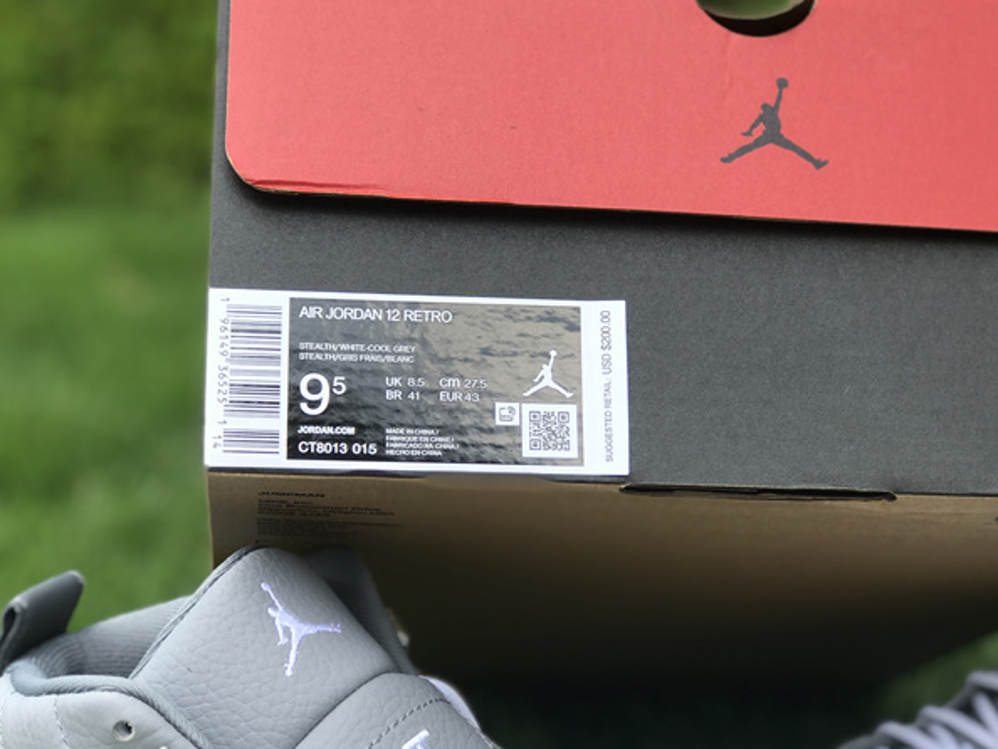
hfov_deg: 27.4
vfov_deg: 20.7
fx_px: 2048
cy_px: 419
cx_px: 521
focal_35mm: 71
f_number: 2.8
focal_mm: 6.6
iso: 20
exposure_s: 1/182
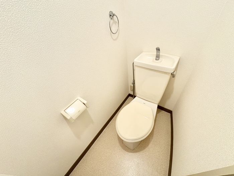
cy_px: 88
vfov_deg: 85.7
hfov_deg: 102.1
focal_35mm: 14
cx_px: 117
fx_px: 95
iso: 200
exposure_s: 1/60
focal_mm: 2.22
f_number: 2.2
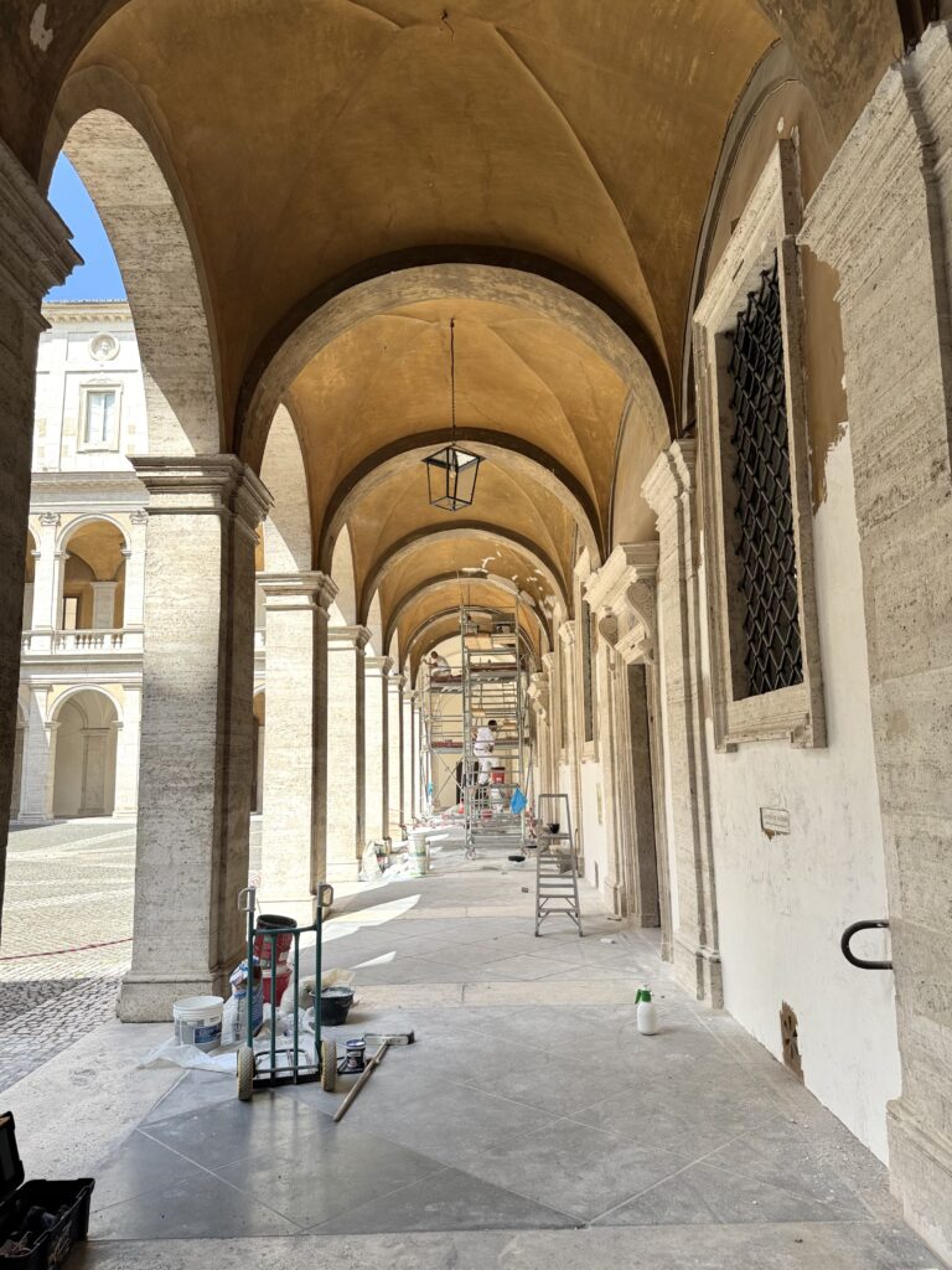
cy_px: 635
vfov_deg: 71.6
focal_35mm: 24
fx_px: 880
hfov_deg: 56.8
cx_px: 476
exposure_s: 1/876
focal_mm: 6.8
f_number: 1.8
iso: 80
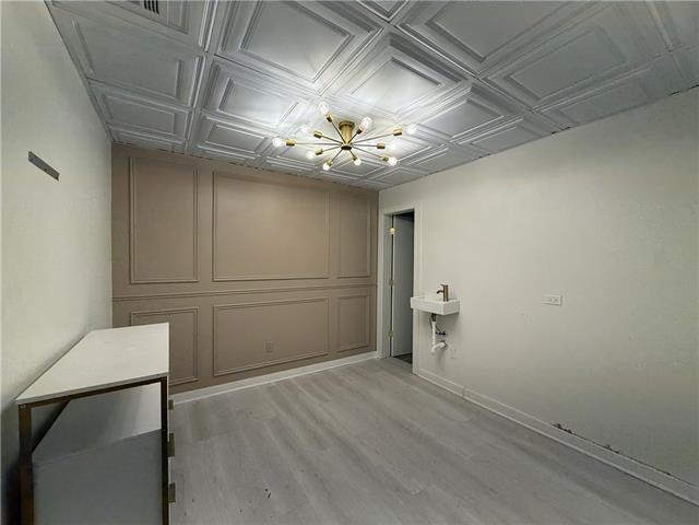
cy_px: 262
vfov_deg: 85.7
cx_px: 350
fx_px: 283
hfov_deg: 102.1
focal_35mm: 14
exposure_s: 1/120
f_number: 2.2
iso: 125
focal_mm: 2.22
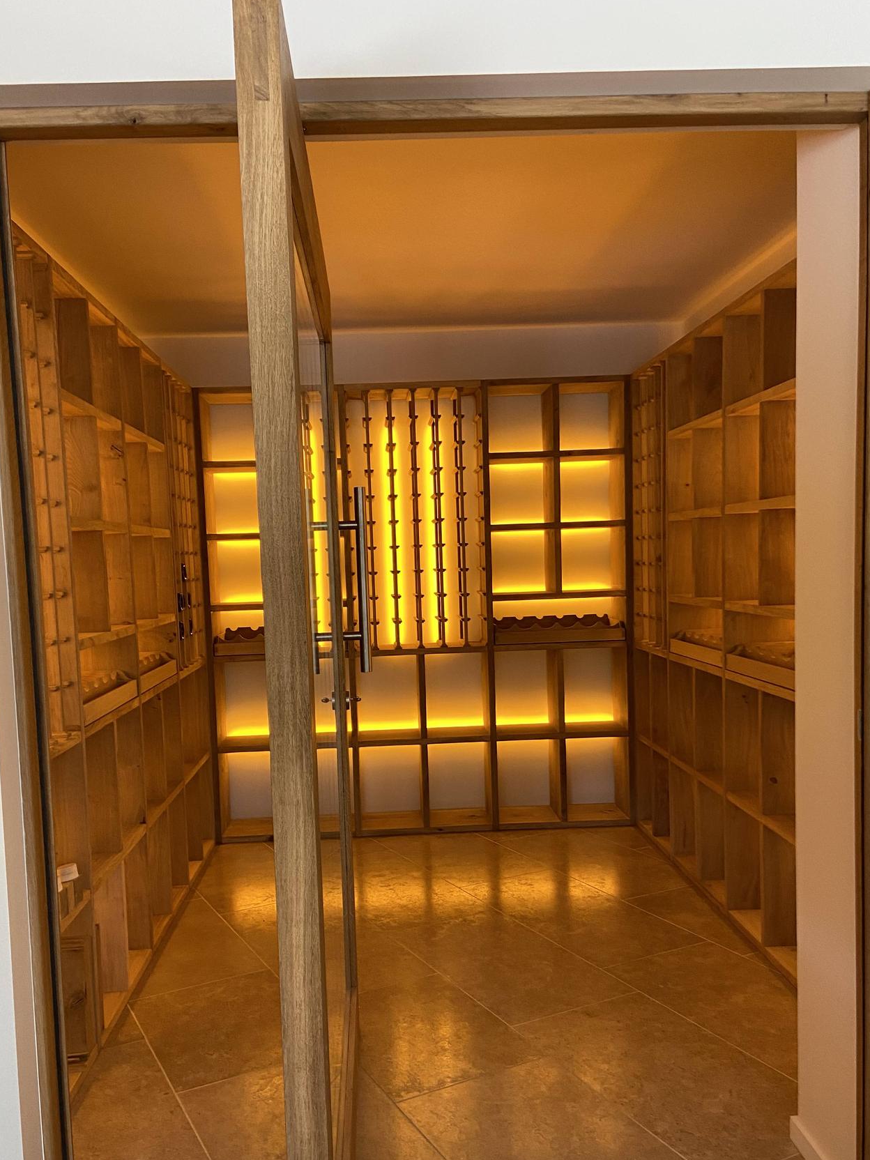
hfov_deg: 46.8
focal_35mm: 30
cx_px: 407
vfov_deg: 59.8
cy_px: 653
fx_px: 1005
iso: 125
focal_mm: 4.25
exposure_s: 1/69
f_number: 1.8
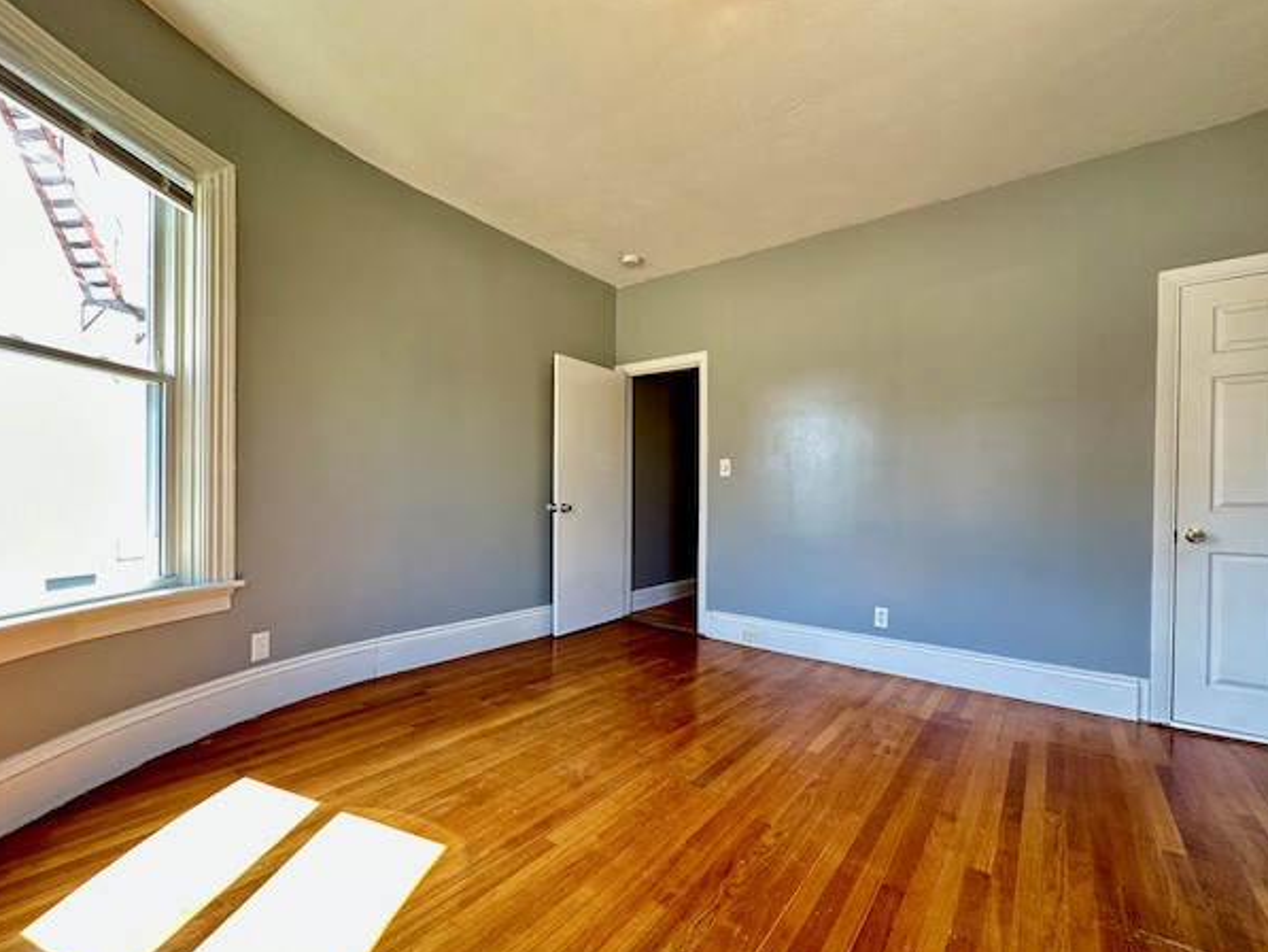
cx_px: 669
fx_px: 550
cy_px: 504
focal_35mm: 15
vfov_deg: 81.7
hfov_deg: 98.1
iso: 250
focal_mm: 2.22
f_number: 2.2
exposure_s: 1/120
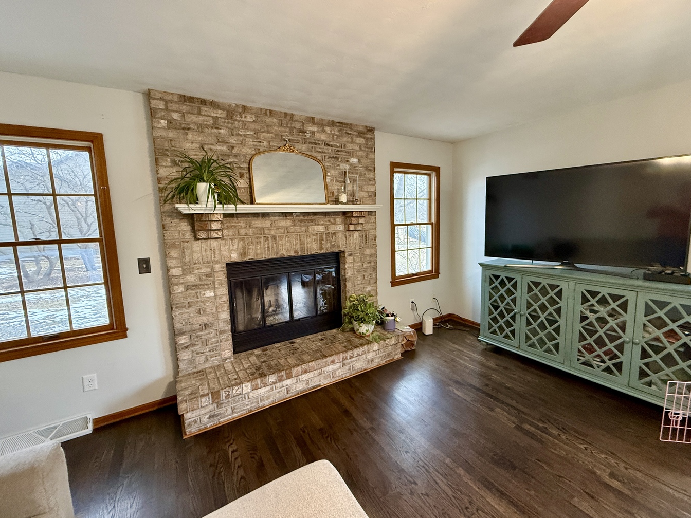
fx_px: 299
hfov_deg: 98.1
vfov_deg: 81.7
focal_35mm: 15
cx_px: 359
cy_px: 253
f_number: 2.2
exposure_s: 1/60
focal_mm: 2.22
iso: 500
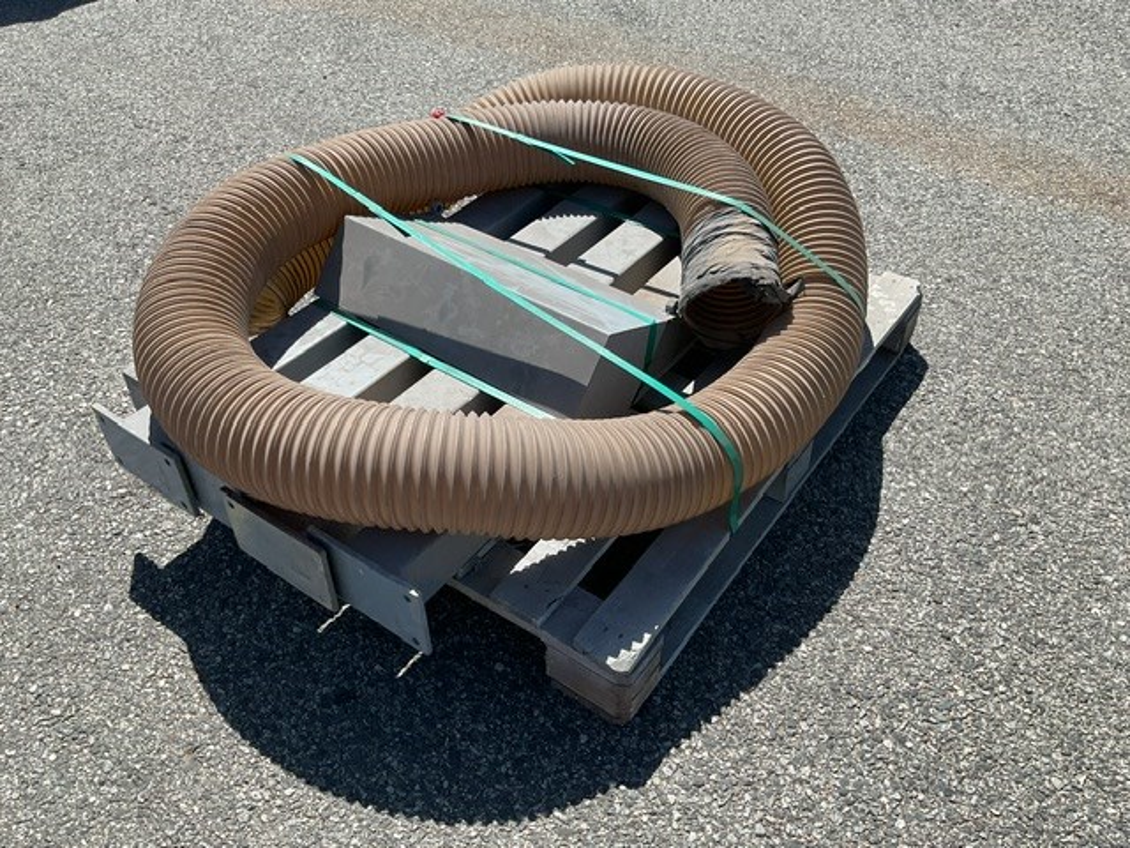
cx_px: 565
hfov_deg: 61.7
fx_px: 947
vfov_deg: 48.2
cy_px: 424
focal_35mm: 29
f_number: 1.8
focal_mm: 3
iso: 16
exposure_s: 1/1534
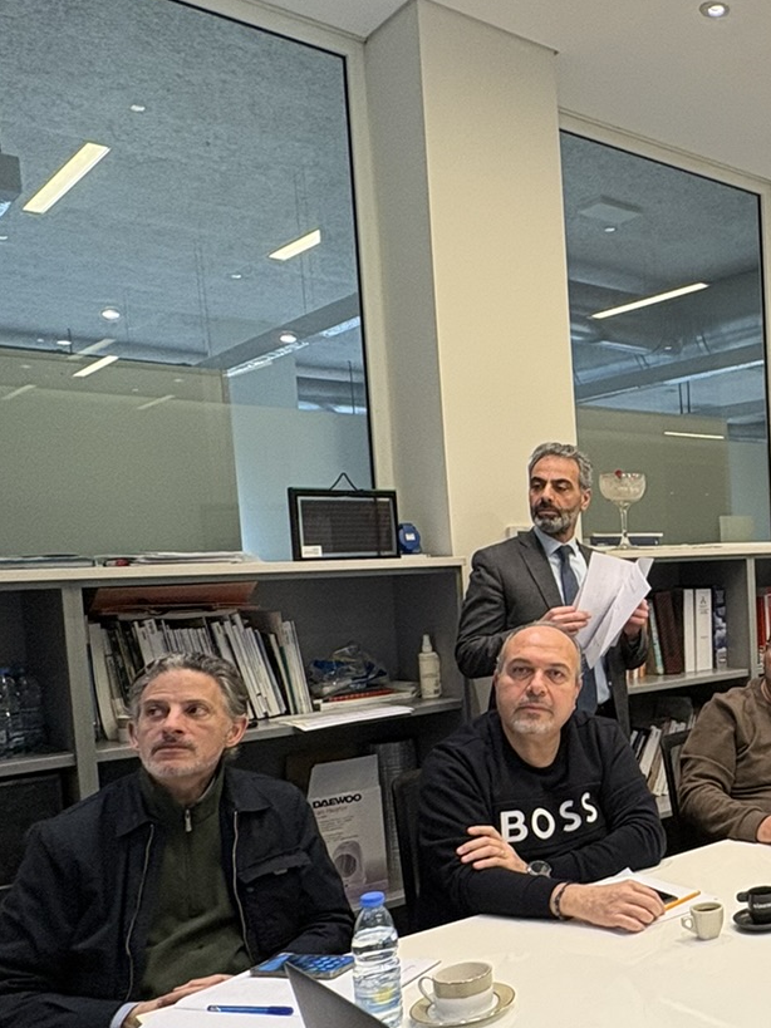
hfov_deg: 34.7
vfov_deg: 52.2
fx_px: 1040
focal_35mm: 35
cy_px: 626
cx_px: 861
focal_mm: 2.22
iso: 160
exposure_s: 1/60
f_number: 2.2
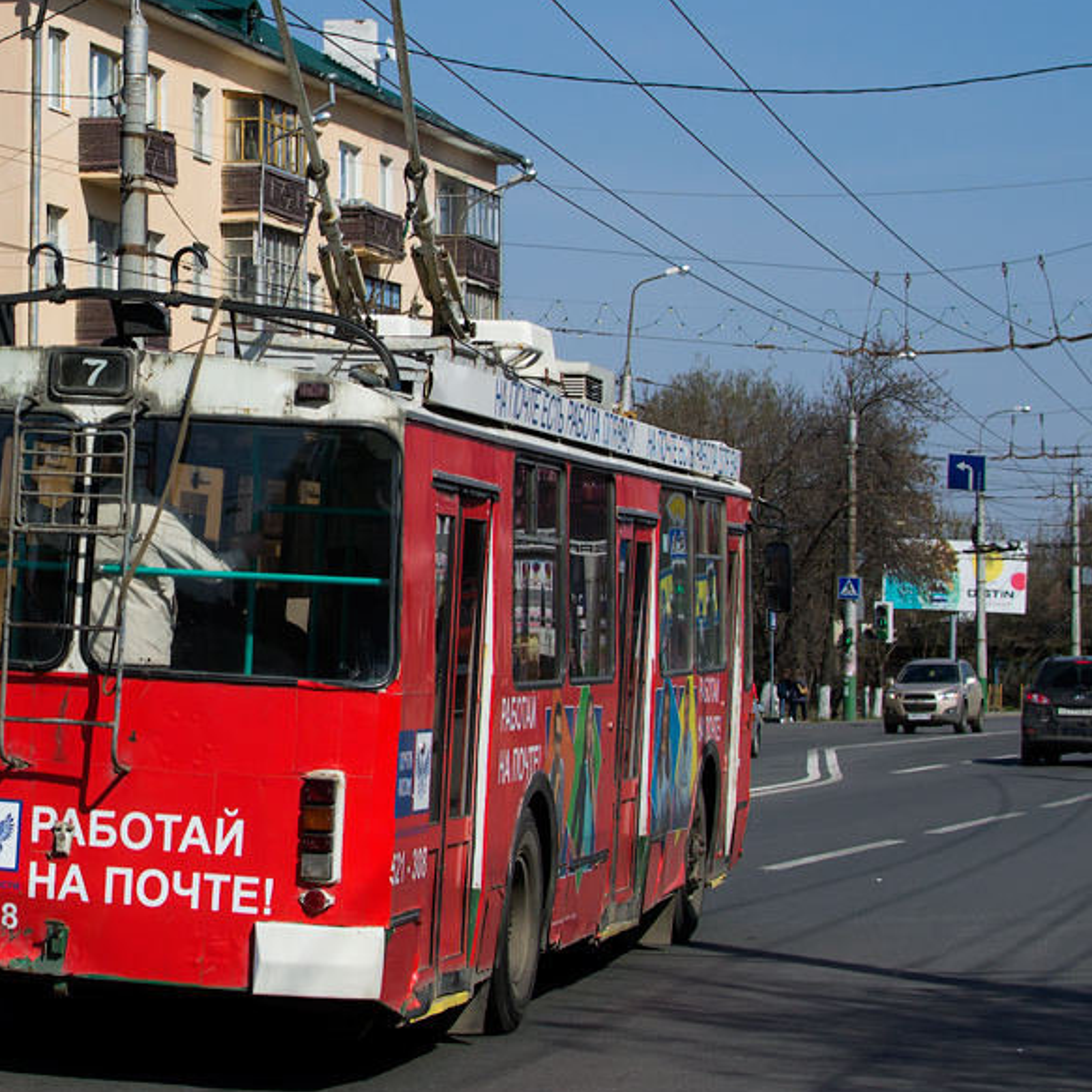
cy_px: 354
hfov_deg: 18.8
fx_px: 3279
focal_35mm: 92
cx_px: 268
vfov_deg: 18.8
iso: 200
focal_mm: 35
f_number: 6.3
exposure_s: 1/1600
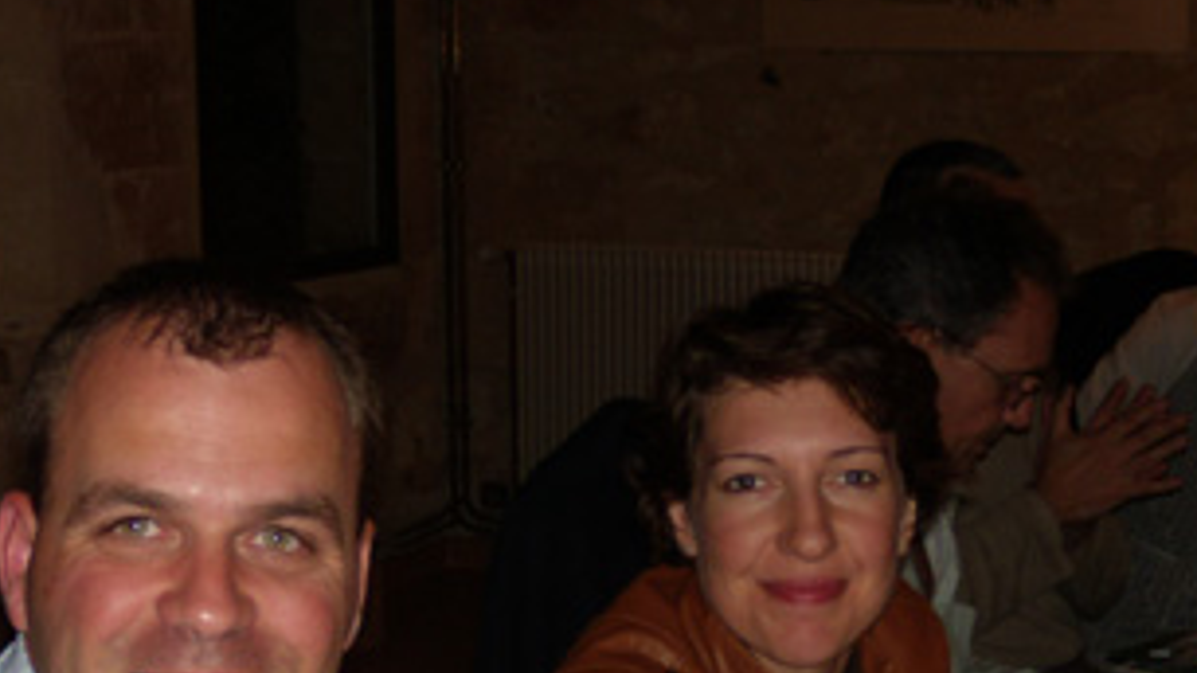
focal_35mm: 77
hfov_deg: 27.4
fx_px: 2444
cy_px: 849
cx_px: 395
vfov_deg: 15.0
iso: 80
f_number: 3.6
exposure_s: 1/30
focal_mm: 6.4
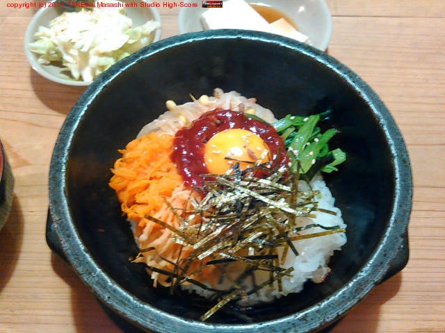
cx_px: 222
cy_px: 166
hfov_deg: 60.0
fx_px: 386
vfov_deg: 46.8
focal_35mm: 30
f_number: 2.4
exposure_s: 1/5.99
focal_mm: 4
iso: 800
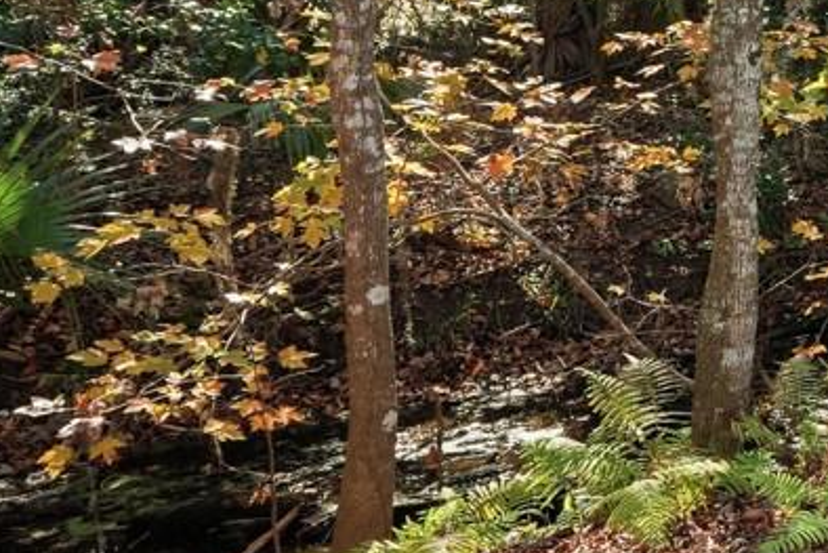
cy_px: -85
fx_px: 1495
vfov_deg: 19.8
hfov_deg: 20.5
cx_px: 1532
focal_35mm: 65
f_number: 8
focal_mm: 16
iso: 160
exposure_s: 1/1000
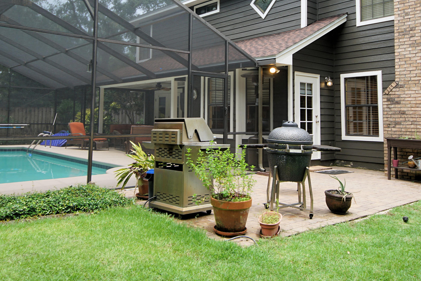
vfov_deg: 40.5
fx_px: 374
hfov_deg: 58.7
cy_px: 88
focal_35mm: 32
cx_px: 219
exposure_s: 1/80
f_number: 5
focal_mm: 12
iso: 100
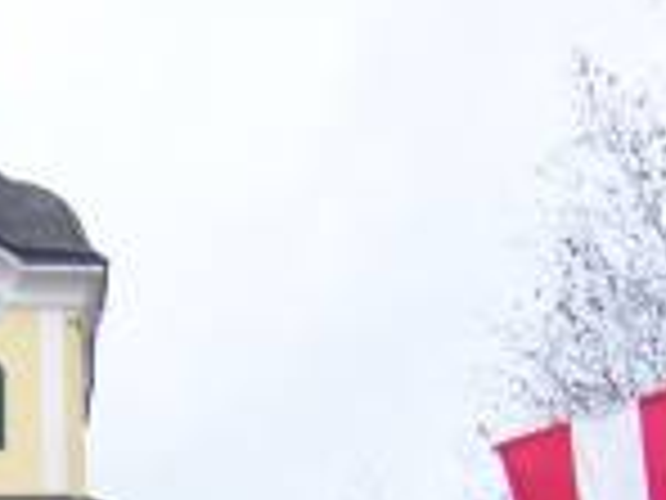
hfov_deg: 22.7
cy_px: 883
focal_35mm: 83
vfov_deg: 15.4
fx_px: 1597
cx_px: 7
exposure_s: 1/125
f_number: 2.8
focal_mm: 3.8
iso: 64
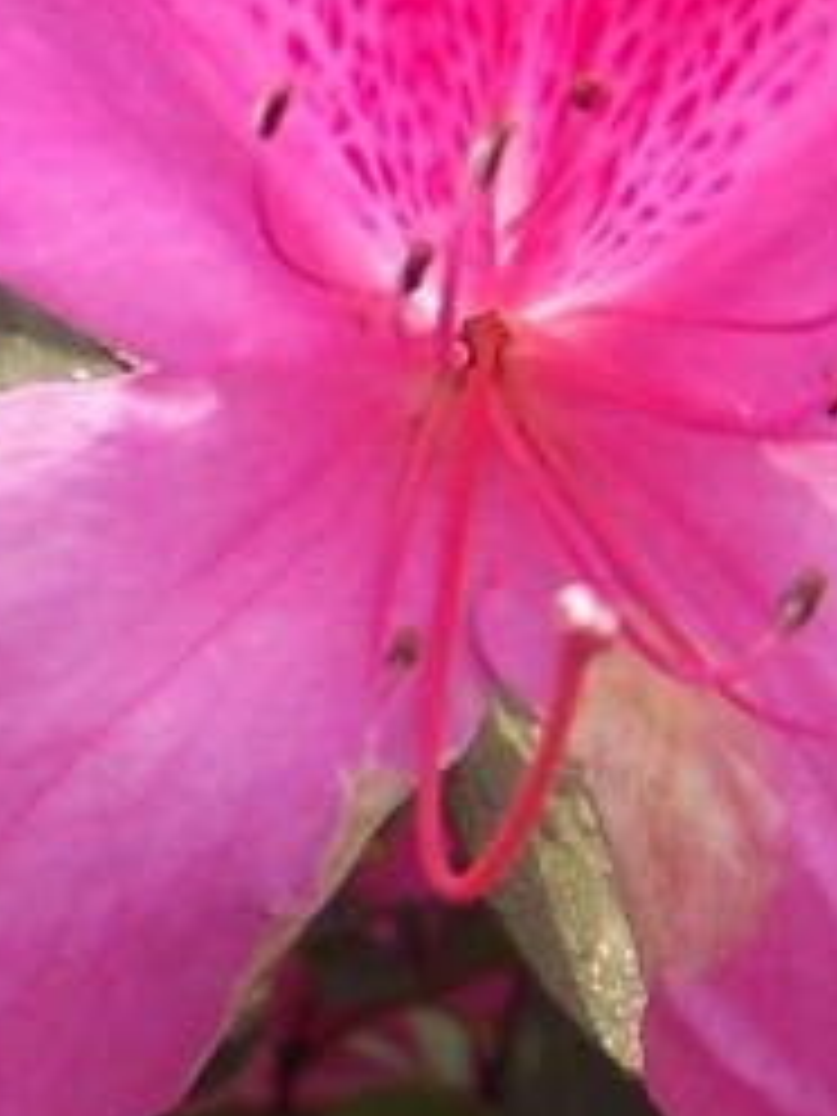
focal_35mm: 157
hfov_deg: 9.3
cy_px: 410
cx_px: -288
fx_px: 5062
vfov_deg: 12.6
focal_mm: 6.3
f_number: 2.8
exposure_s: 1/500
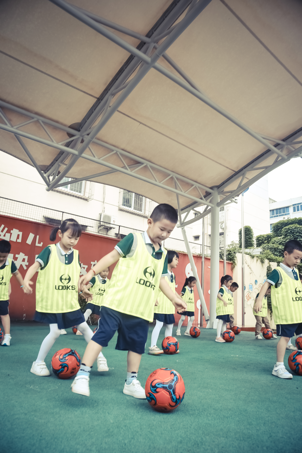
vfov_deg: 73.7
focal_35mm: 24
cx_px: 151
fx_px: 302
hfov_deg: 53.2
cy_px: 226
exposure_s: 1/100
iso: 160
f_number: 5
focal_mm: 24
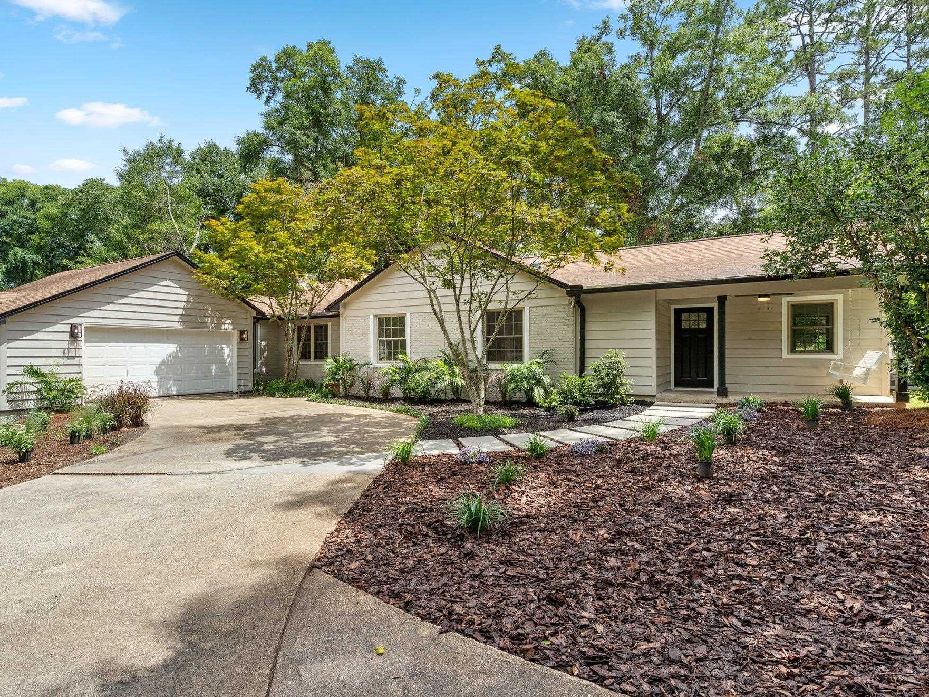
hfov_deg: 84.5
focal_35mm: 19
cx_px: 431
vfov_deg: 68.7
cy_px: 354
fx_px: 510
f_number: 9
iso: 100
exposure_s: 1/8
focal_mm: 17
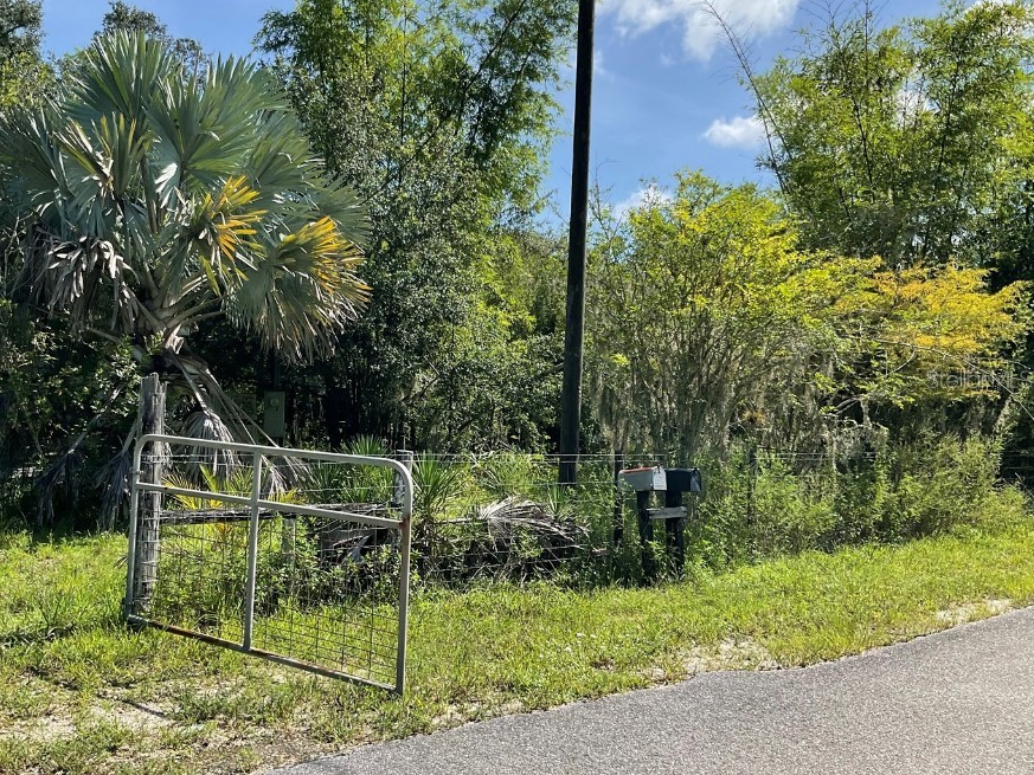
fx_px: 1016
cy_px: 379
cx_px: 431
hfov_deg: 53.7
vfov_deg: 41.8
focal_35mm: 34
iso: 16
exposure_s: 1/1121
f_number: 1.8
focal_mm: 3
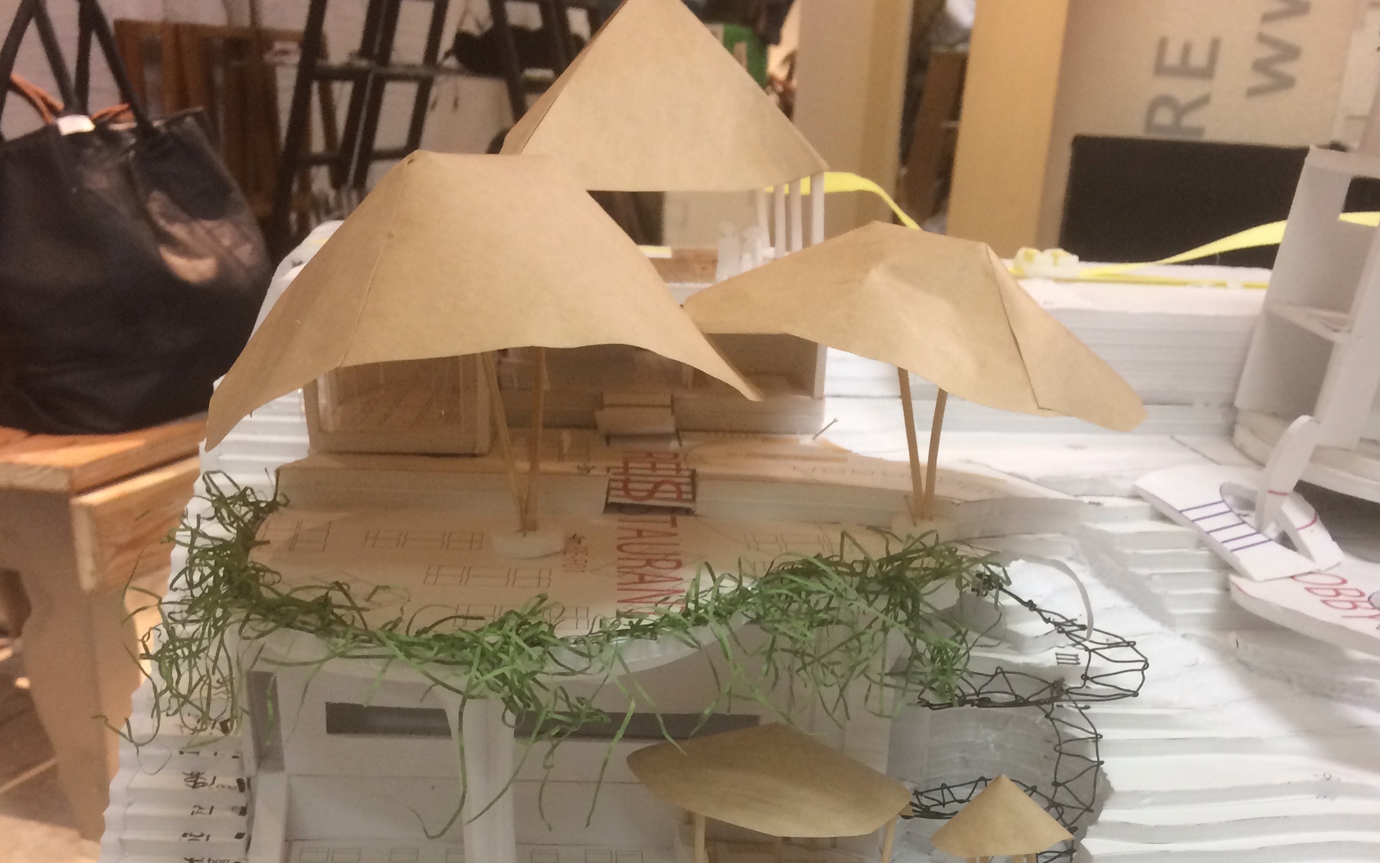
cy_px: 879
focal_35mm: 42
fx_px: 1580
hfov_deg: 47.2
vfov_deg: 28.5
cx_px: 689
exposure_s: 1/33
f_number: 2.2
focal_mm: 4.15
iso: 125
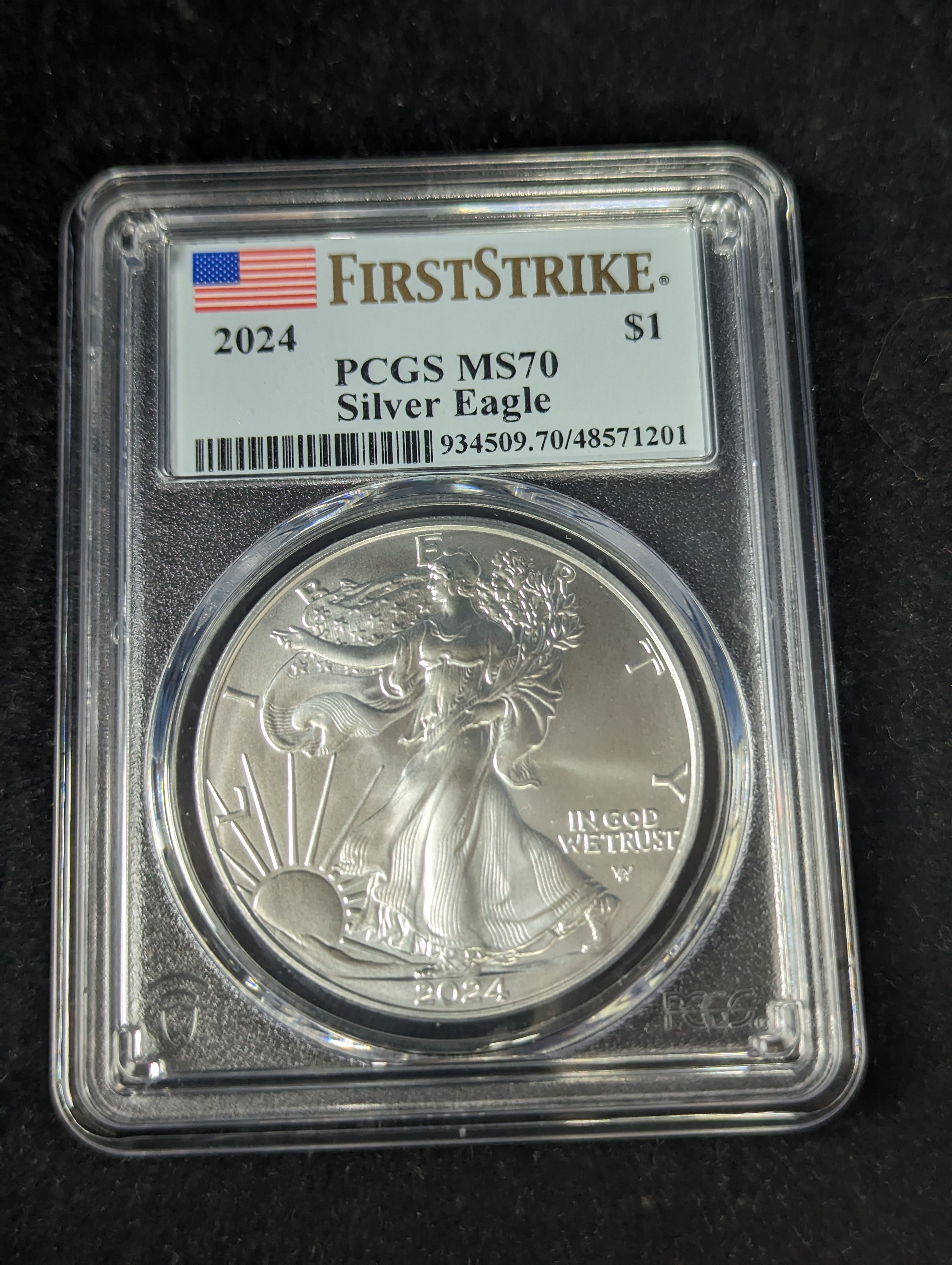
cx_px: 476
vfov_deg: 39.6
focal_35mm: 48
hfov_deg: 30.3
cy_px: 632
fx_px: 1756
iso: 150
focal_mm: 6.81
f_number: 1.85
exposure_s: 1/30
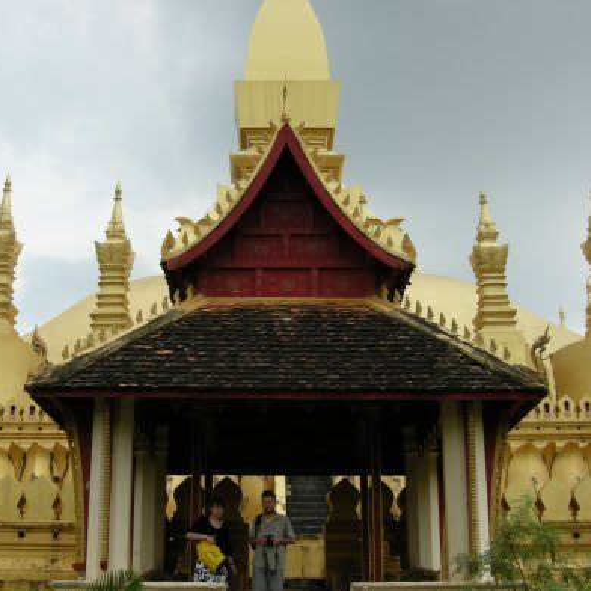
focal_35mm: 52
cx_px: 255
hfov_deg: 32.7
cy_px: 312
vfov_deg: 32.8
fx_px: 1004
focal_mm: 7.5
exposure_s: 1/235
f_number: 5.4
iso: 64
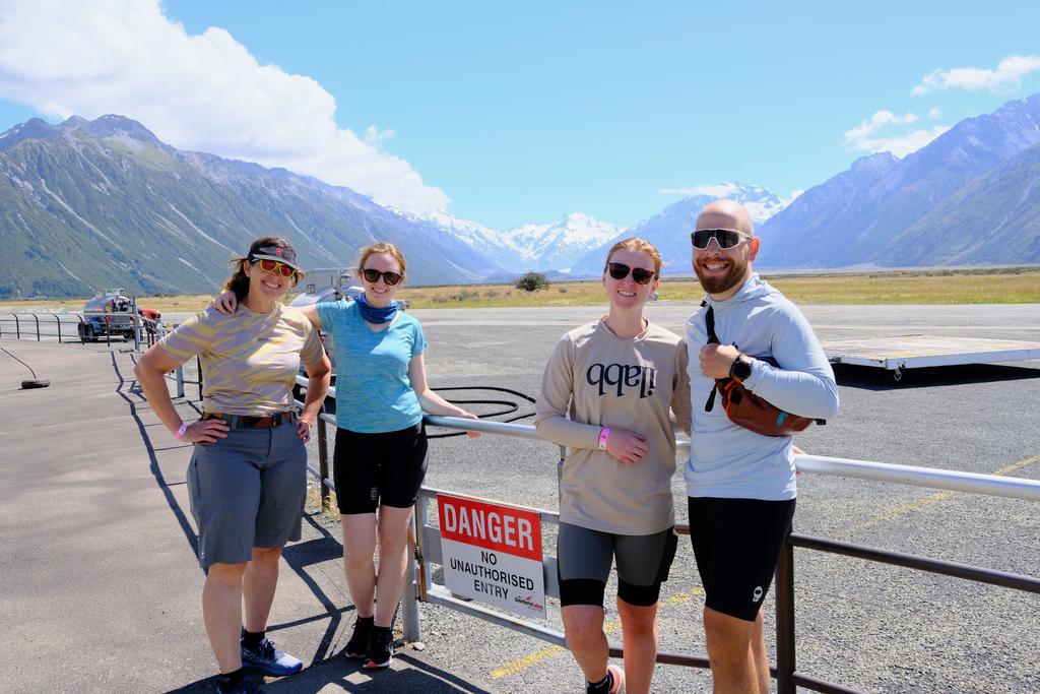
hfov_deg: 54.4
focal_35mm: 35
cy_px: 347
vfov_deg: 37.9
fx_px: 1011
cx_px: 520
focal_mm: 23
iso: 640
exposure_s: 1/600
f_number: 8
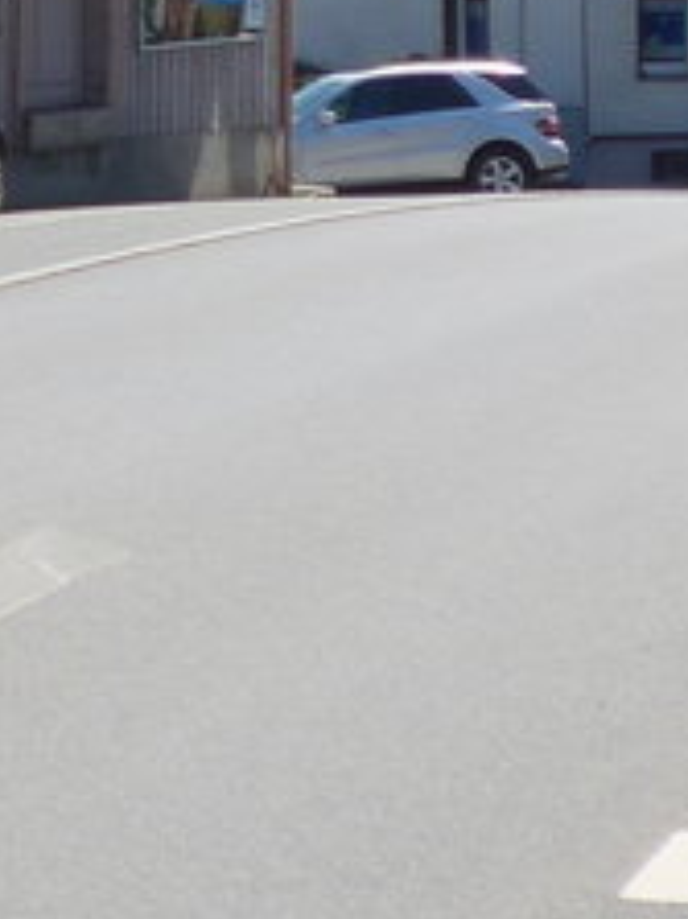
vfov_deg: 8.8
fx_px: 5862
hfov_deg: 6.3
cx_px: -1228
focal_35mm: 221
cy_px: -218
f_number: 2.8
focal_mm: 8.4
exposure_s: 1/1600
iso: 80
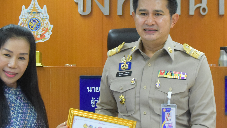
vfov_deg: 10.3
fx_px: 704
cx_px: 157
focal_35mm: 117
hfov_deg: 18.2
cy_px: 38
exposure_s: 1/125
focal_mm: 38
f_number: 5.6
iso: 3200
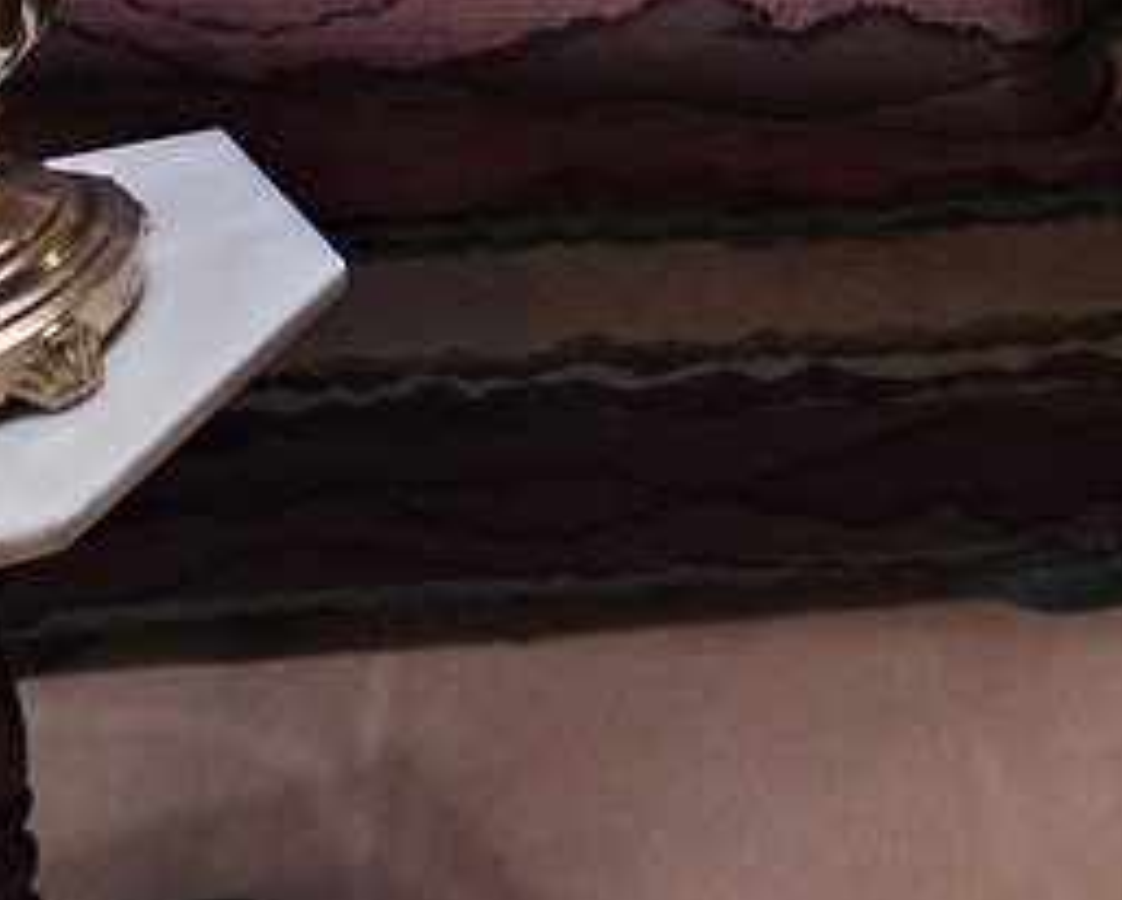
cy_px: -1040
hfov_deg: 19.4
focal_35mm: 71
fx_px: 2359
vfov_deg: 15.6
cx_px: 2065
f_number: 1.9
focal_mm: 2.2
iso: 500
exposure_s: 1/60
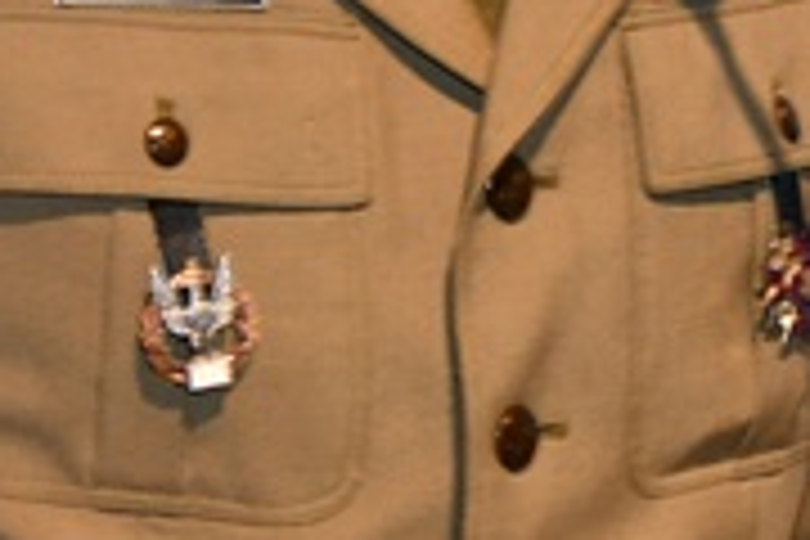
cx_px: 621
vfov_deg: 4.2
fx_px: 7424
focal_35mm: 330
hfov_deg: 6.2
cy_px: 86
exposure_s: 1/60
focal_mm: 55
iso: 500
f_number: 4.5
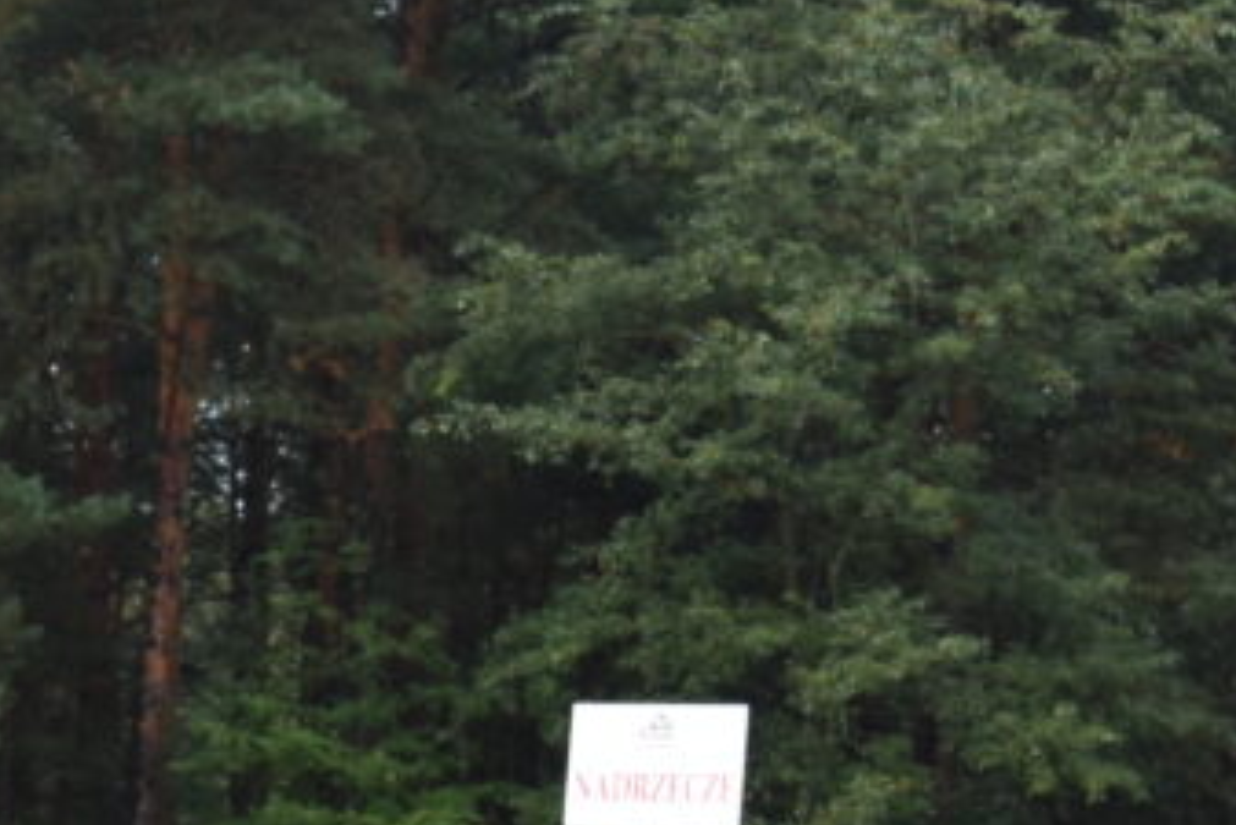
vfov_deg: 4.9
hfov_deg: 7.2
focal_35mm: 282
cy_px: 810
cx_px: -748
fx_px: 9676
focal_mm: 55
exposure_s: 1/250
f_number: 5.6
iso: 200
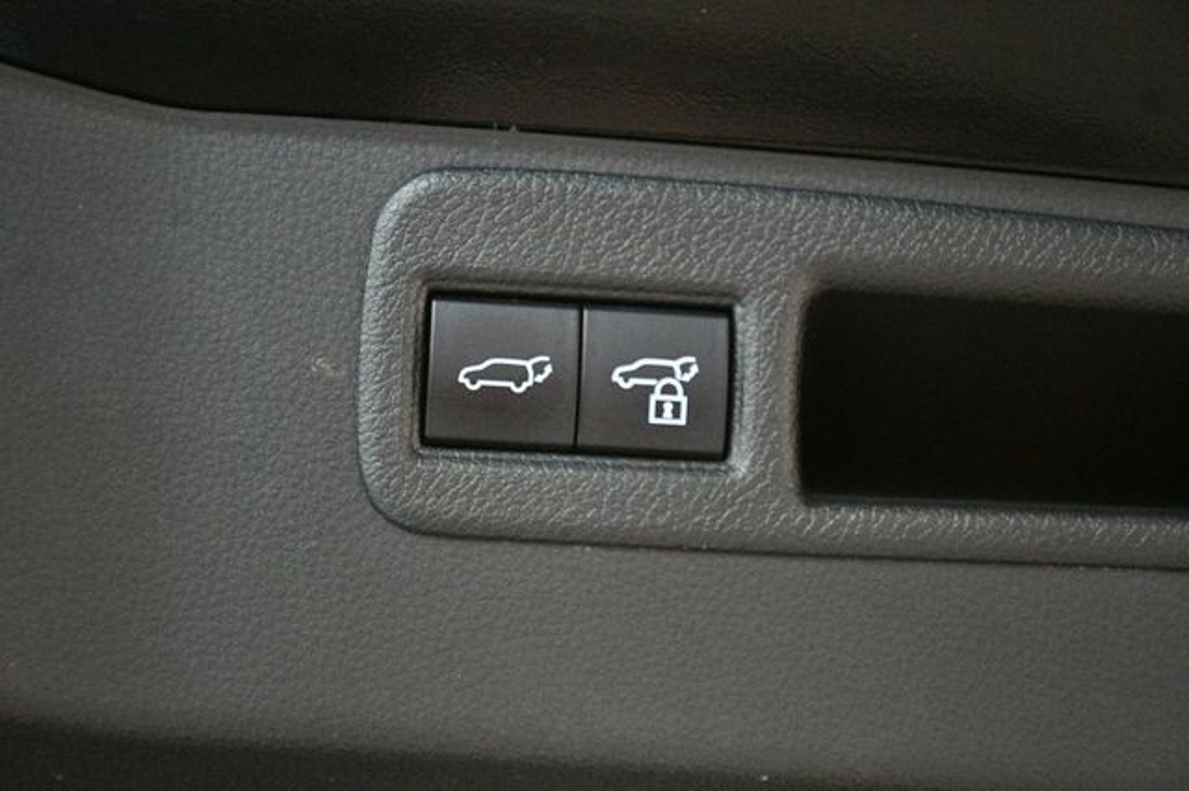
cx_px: 594
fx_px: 3070
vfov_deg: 14.7
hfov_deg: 21.9
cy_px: 396
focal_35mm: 93
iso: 8000
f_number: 5
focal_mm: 62
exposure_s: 1/60
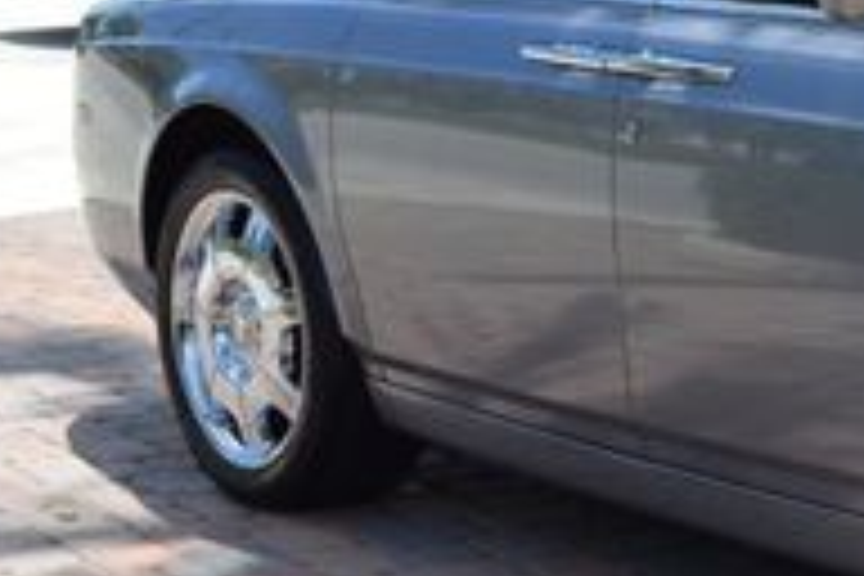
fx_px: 3120
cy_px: 421
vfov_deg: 10.5
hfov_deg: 14.7
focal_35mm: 130
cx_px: 1296
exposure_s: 1/200
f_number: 7.1
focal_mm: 26
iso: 100
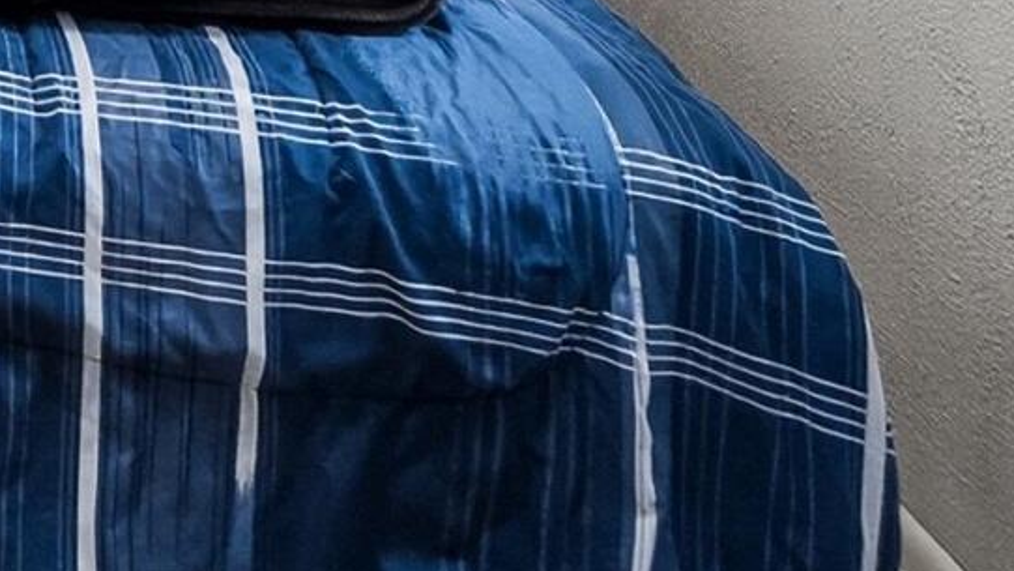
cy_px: -630
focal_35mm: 58
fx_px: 1560
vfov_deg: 15.6
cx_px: -363
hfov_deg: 28.3
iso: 100
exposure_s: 1/125
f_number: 4
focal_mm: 10
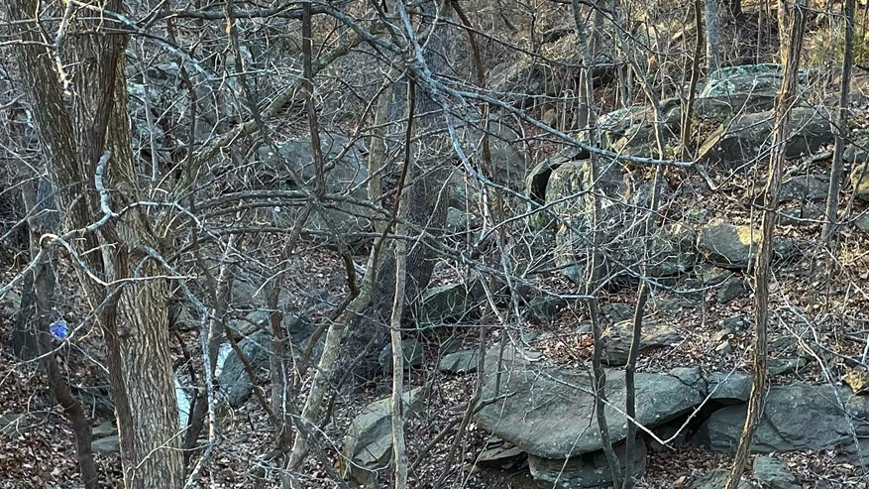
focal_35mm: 62
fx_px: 1428
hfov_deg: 33.6
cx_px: 554
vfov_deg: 19.3
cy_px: 331
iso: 50
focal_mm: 4.2
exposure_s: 1/121
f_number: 1.6
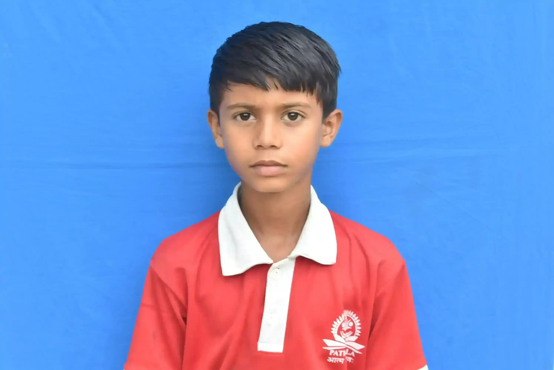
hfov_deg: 24.6
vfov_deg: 16.6
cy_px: 185
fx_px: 1271
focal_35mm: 82
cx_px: 277
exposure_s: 1/50
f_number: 8
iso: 500
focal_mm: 55
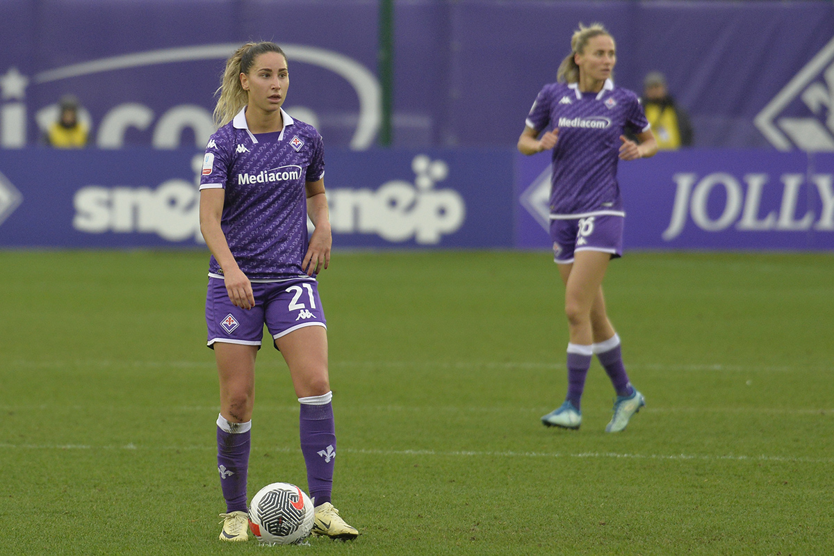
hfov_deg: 5.9
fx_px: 8108
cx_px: 417
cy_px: 278
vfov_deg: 3.9
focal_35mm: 350
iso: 2000
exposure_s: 1/800
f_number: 5.6
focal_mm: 350
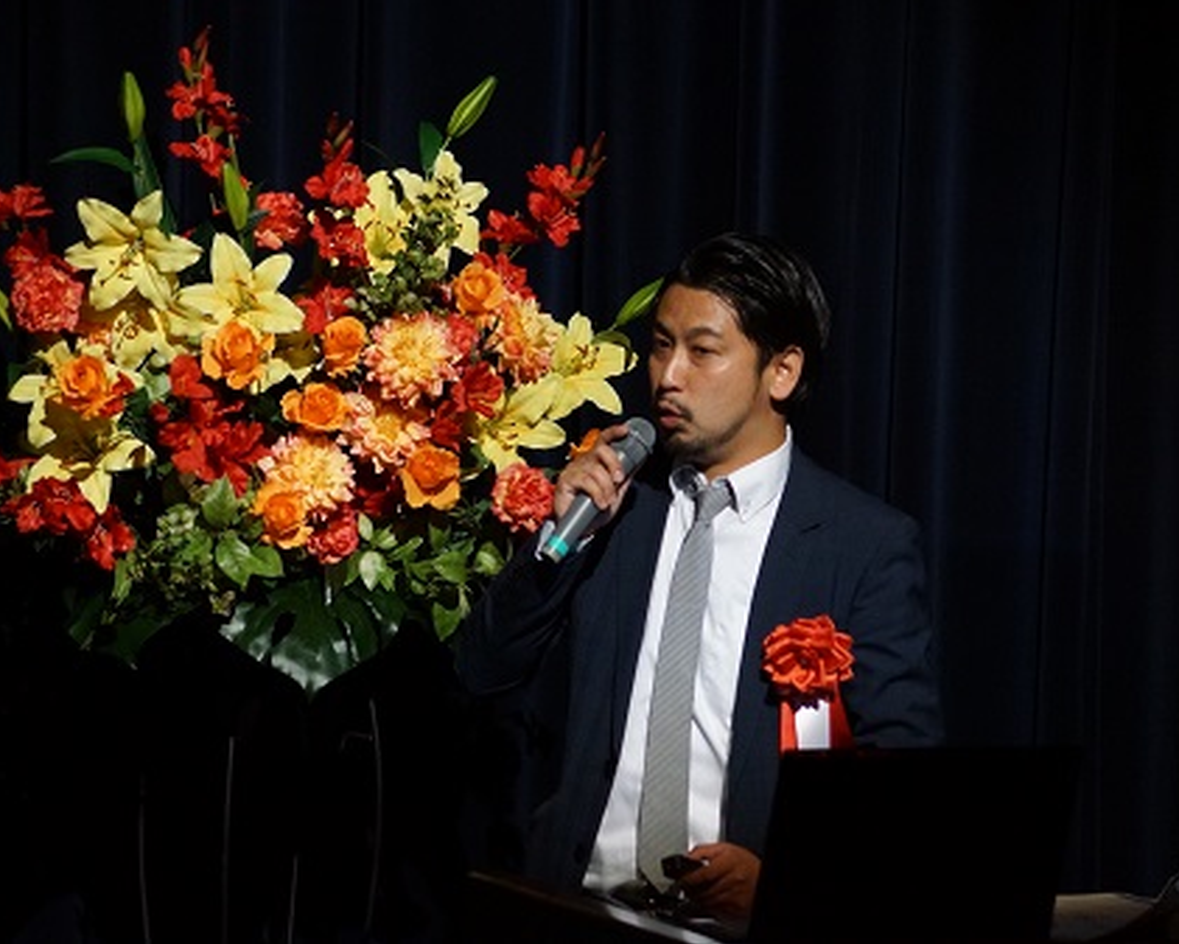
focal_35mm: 340
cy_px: 472
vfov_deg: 4.6
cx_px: 650
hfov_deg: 5.7
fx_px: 11867
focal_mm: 200
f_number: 5.6
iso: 1600
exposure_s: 1/80
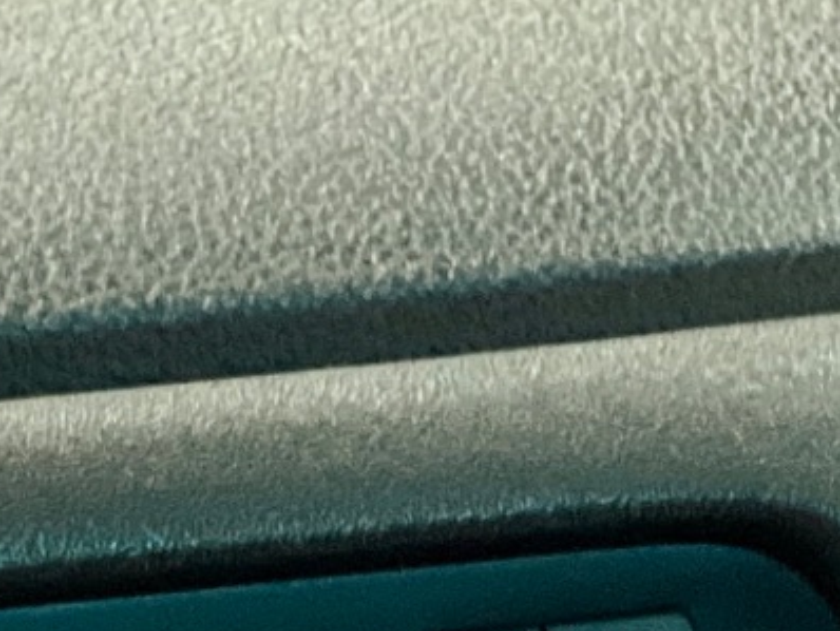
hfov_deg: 5.3
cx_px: -437
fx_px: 9008
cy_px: 1435
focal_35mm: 371
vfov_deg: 4.0
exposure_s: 1/24
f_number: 2.8
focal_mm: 9
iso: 400
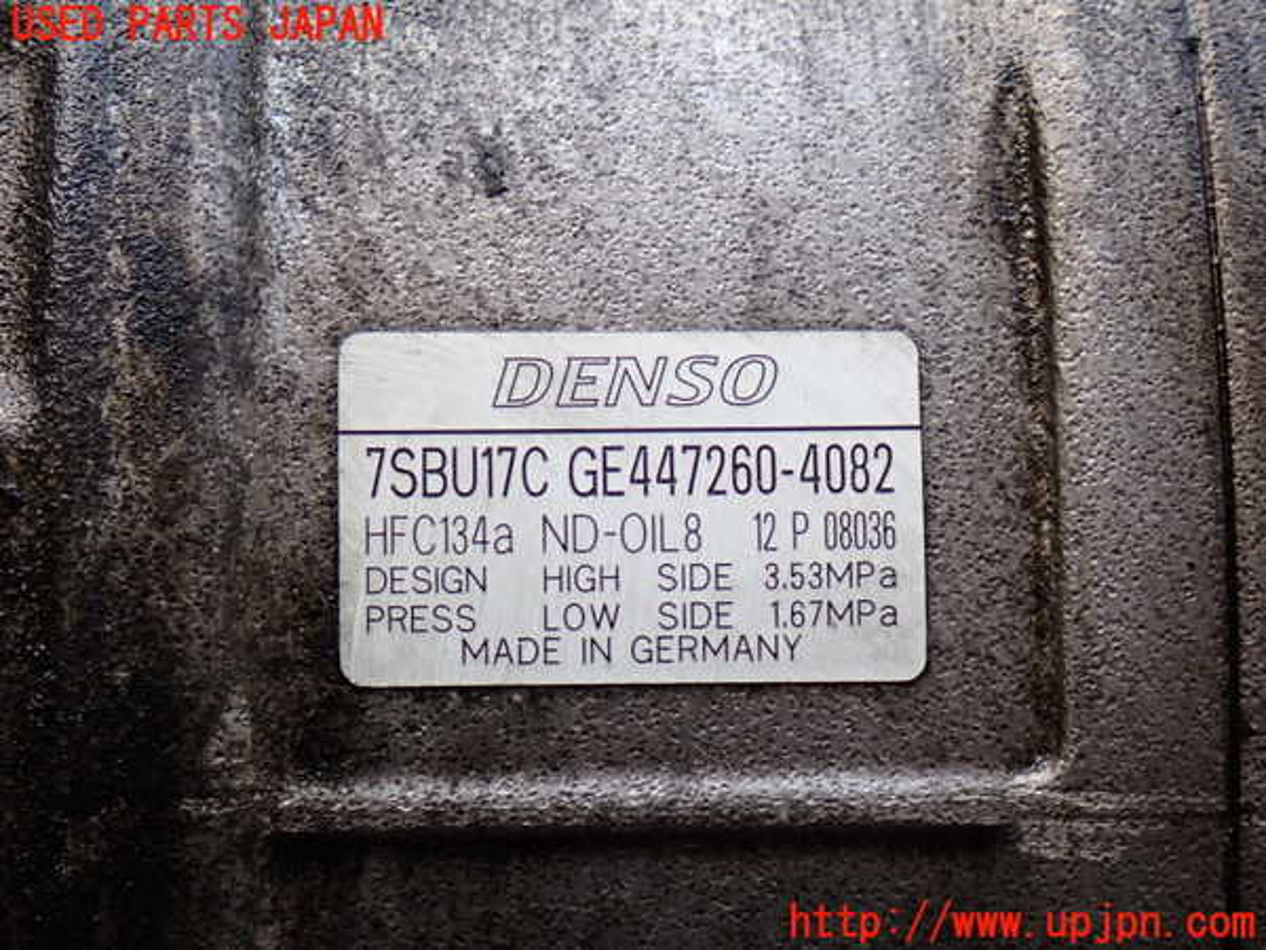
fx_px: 3218
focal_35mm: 88
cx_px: 633
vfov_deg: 16.8
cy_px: 475
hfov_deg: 22.3
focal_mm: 15.66
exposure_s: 1/80
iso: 250
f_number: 4.5
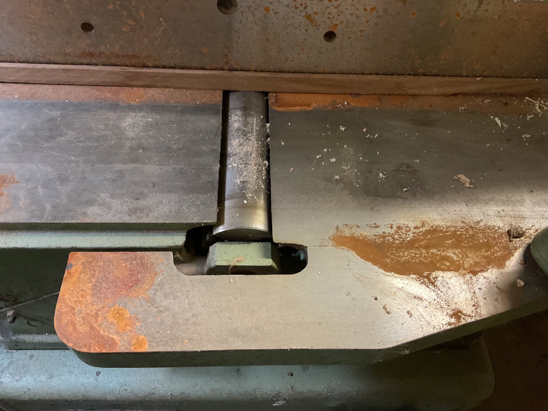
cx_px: 274
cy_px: 206
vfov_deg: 48.2
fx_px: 459
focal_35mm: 29
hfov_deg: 61.7
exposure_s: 1/30
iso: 400
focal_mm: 3
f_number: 1.8
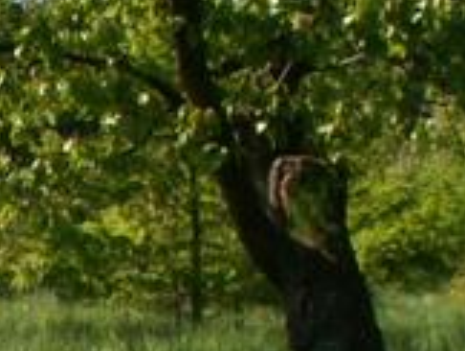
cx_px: -330
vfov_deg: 10.7
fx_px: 1857
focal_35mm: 138
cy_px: 365
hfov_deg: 13.1
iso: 50
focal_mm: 5.86
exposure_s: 1/80
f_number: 8
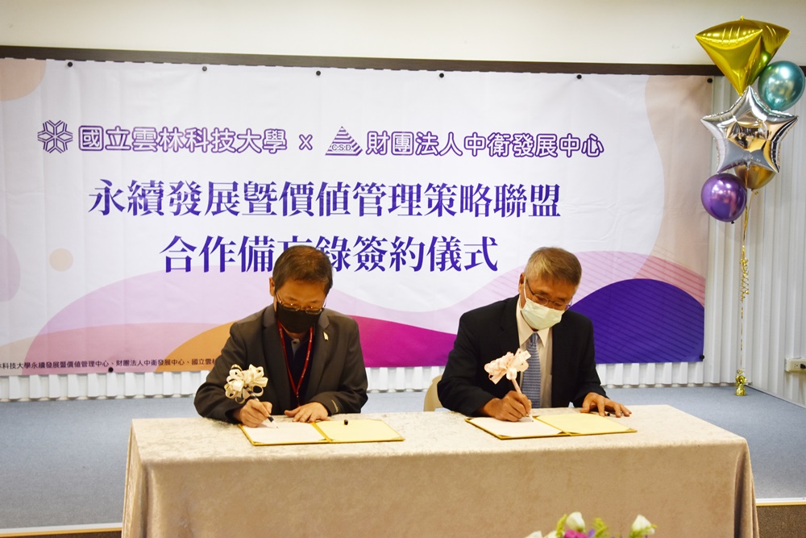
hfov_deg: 31.9
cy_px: 269
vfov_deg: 21.6
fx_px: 1411
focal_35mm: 63
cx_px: 403
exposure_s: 1/100
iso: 800
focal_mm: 42
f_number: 5
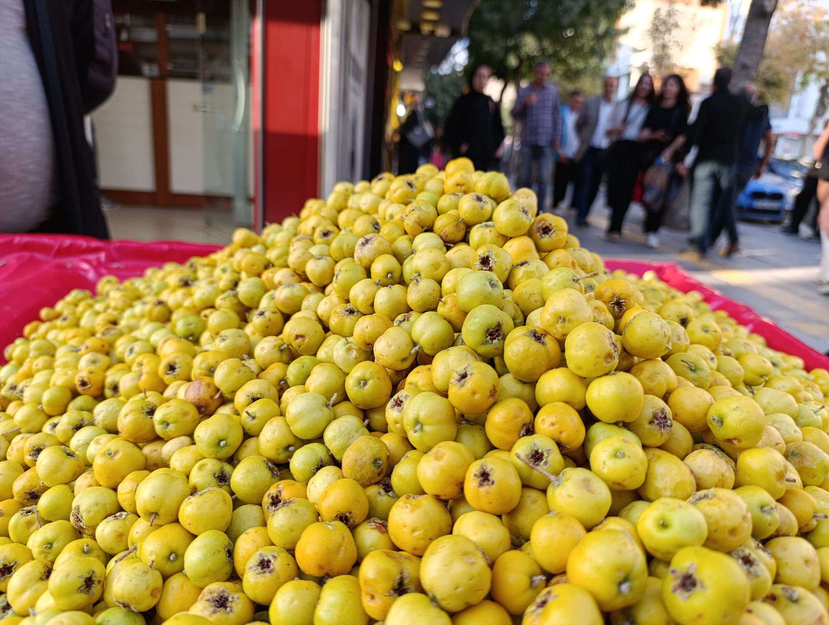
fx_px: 552
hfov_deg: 73.8
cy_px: 312
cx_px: 414
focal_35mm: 23
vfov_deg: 59.0
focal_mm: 6.14
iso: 100
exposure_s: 1/120
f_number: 1.6
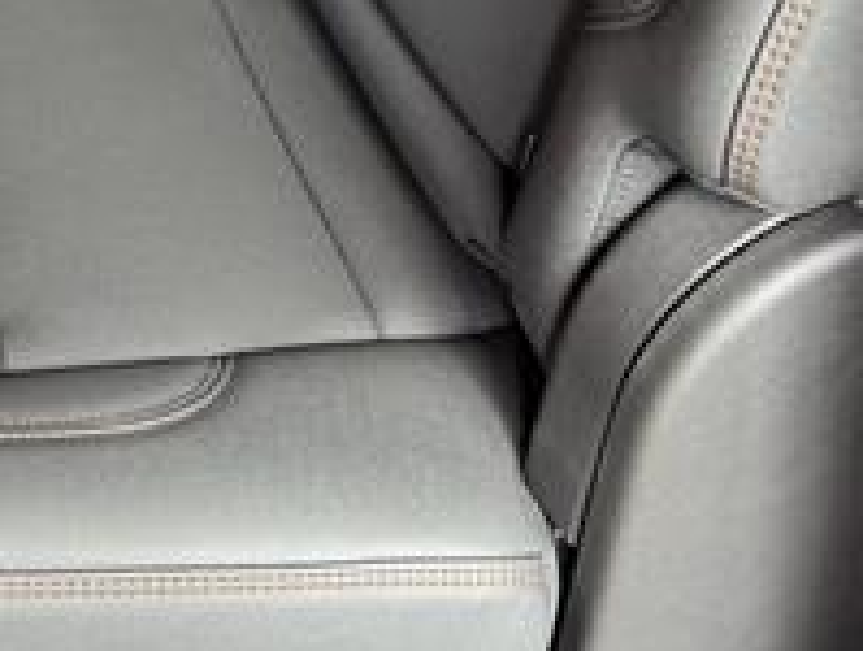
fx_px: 1923
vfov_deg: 17.2
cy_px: -352
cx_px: -4
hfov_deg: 24.1
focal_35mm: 77
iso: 320
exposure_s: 1/60
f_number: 1.78
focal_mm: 6.76
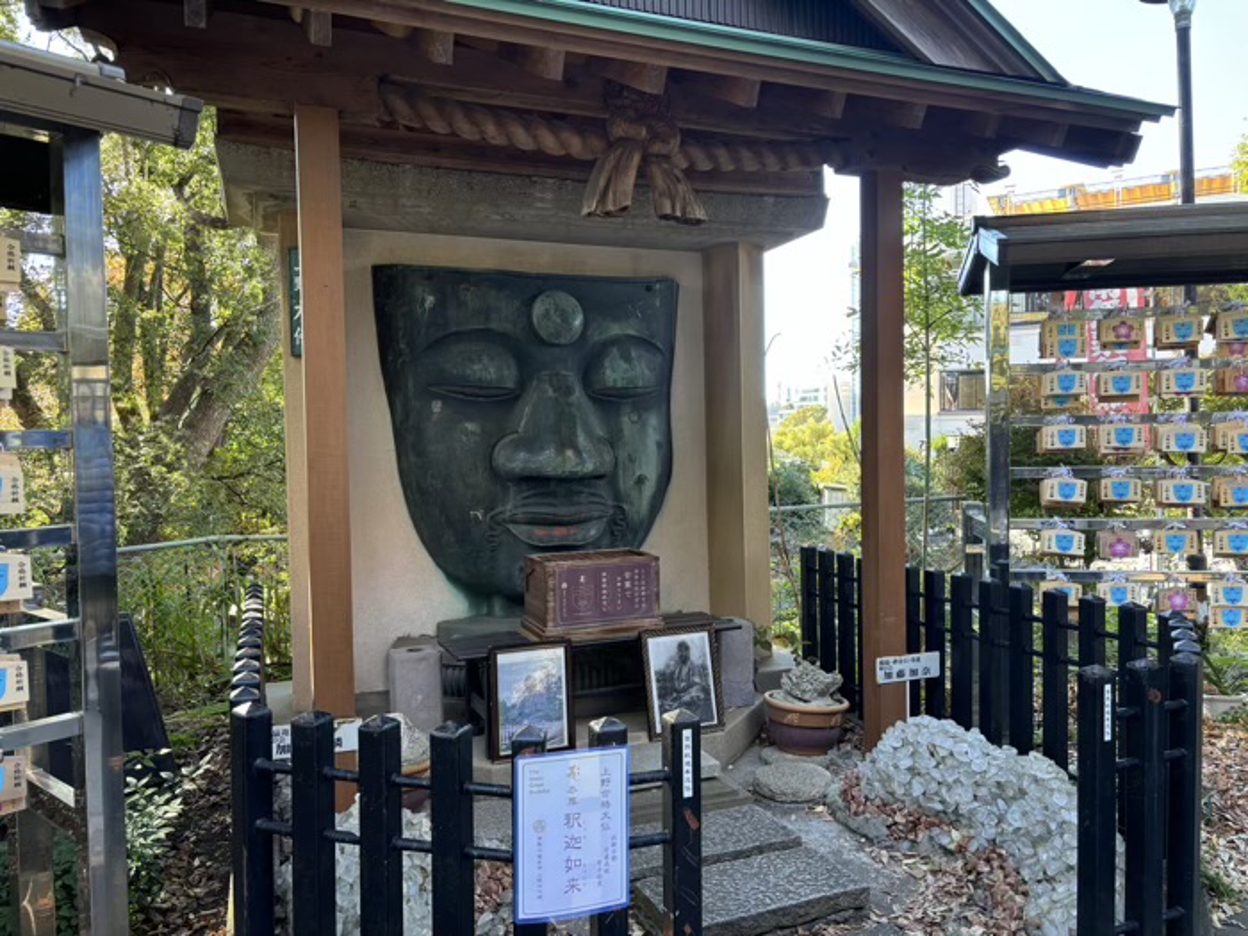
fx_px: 937
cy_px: 468
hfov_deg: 67.3
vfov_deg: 53.1
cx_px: 624
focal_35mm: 26
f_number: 1.6
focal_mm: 5.96
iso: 100
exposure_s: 1/121
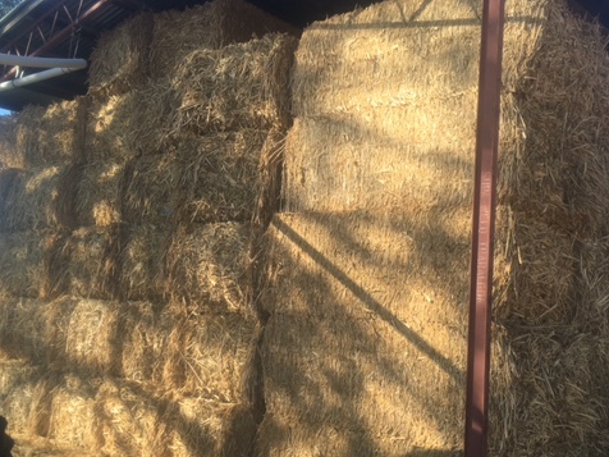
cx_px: 360
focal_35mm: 39
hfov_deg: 47.6
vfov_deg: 36.7
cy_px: 268
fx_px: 686
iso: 25
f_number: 2.2
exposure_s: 1/490
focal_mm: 4.15
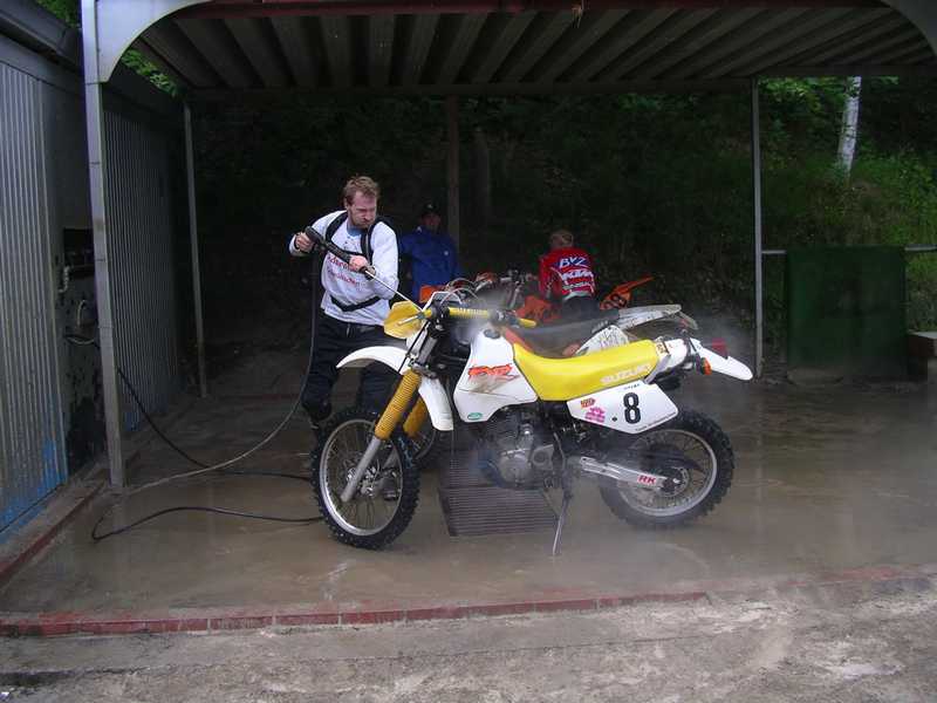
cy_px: 352
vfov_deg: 38.7
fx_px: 1002
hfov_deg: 50.1
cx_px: 468
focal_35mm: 37
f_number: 2.8
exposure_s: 1/125
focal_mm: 5.7
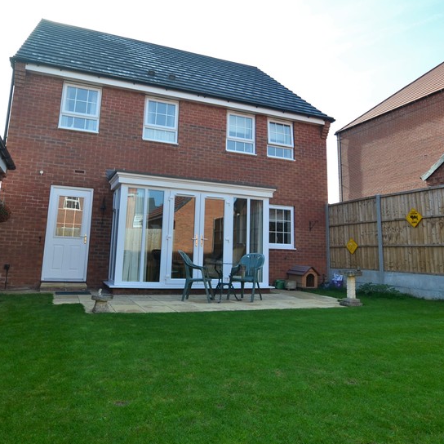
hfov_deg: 64.9
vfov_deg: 64.5
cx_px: 204
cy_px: 180
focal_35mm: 24
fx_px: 348
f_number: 6.3
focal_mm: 10
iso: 200
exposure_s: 1/200
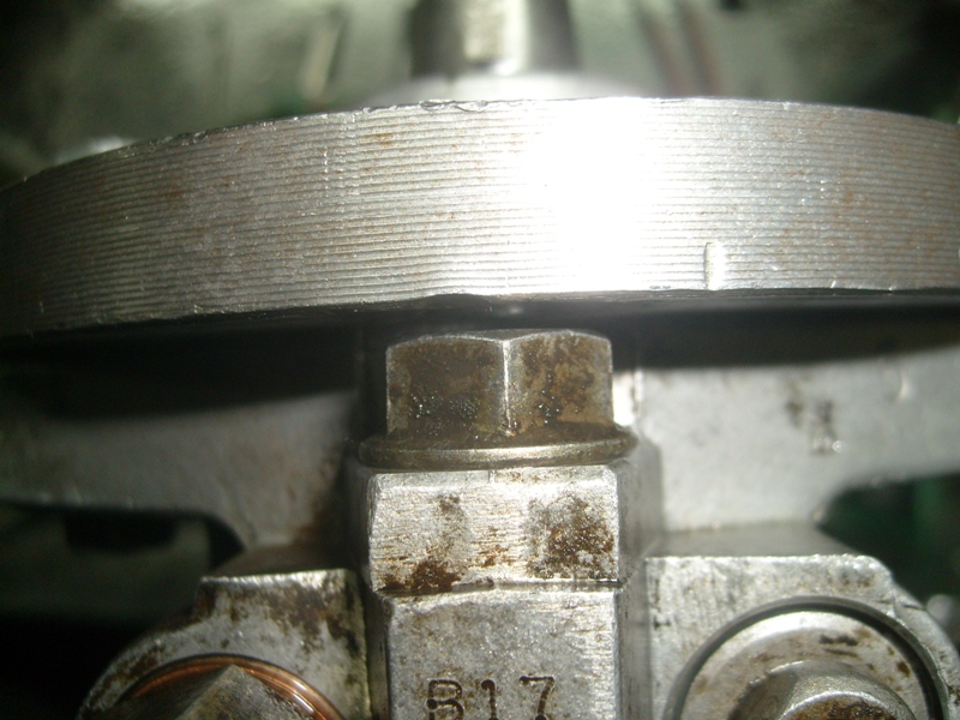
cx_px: 480
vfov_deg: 40.7
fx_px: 971
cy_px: 360
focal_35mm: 35
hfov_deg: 52.6
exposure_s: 1/45
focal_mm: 5.8
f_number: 2.8
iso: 100
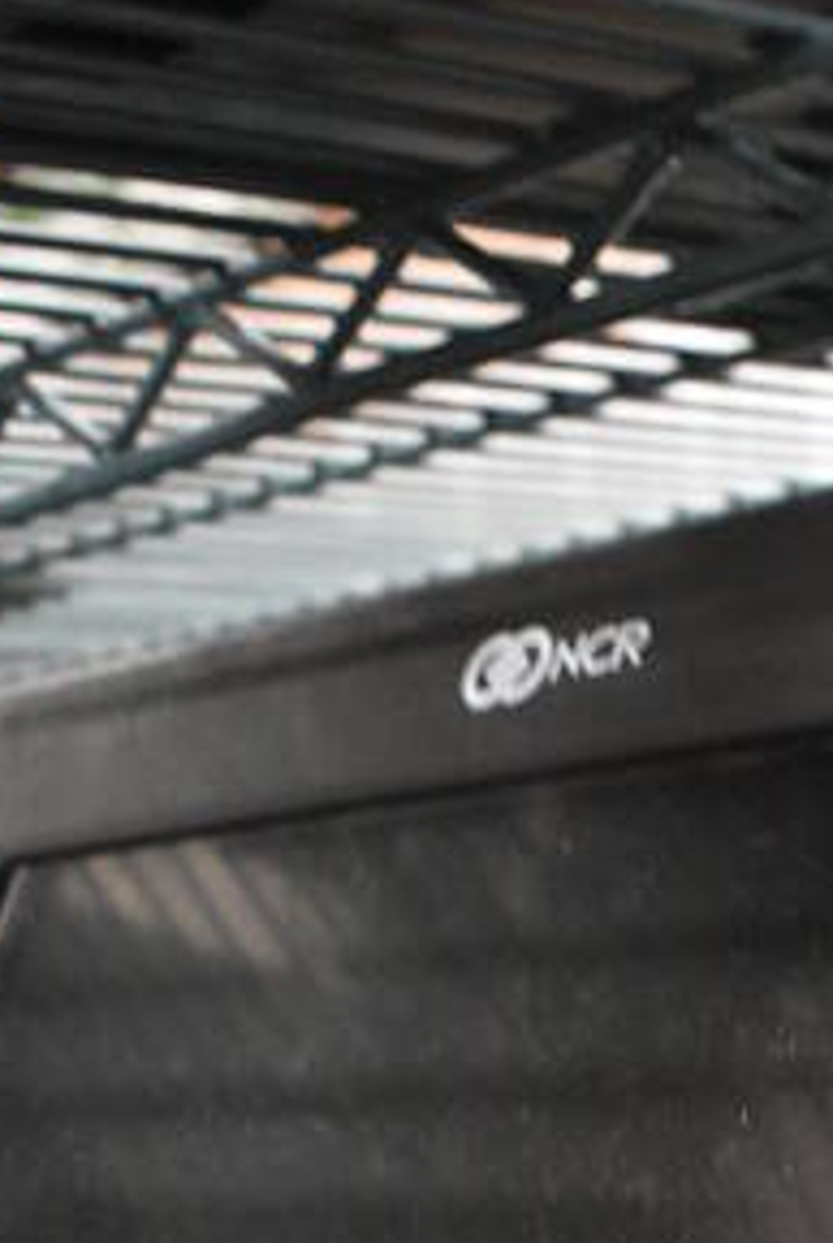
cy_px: 1582
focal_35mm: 95
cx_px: 768
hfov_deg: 14.3
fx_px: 3285
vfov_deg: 19.8
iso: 3200
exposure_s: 1/30
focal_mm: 20
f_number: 3.5
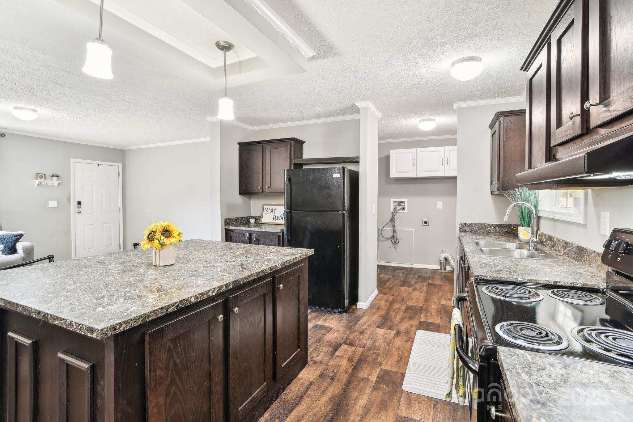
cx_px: 316
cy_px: 211
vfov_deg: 77.3
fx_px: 264
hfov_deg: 100.4
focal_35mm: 15
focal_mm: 15
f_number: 11
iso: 100
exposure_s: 1/1.25
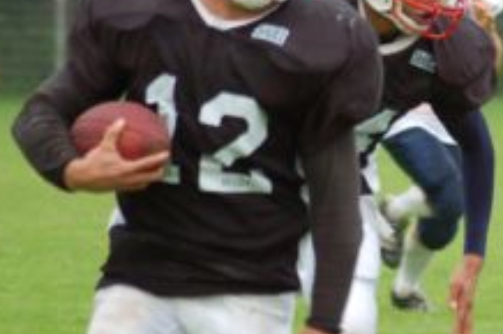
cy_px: 164
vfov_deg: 2.9
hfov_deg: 4.4
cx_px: 451
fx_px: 6520
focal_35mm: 467
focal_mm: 150
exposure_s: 1/640
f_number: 4.5
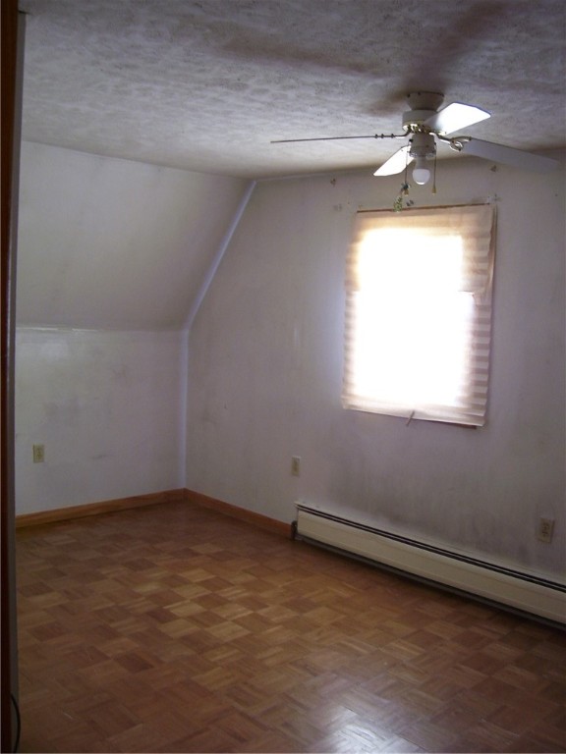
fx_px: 741
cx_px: 283
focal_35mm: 34
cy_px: 377
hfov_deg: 41.8
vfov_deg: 54.0
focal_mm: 5.6
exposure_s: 1/30
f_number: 2.7
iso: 100
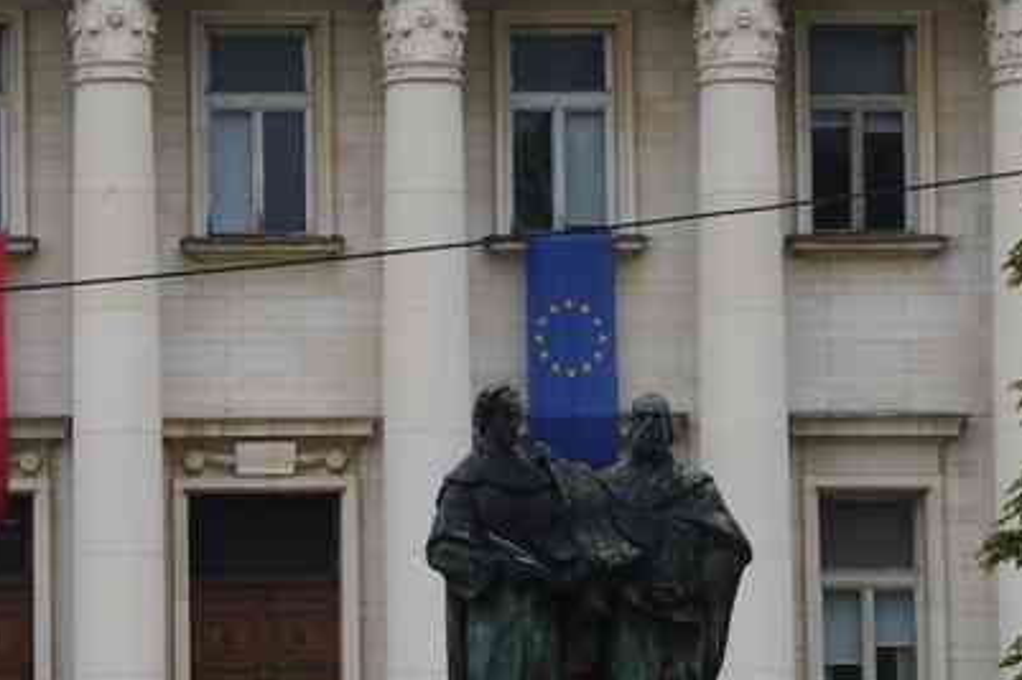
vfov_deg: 6.3
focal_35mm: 217
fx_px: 6158
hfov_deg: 9.5
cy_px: 288
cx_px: 315
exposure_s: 1/100
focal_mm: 57.5
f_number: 8
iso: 200
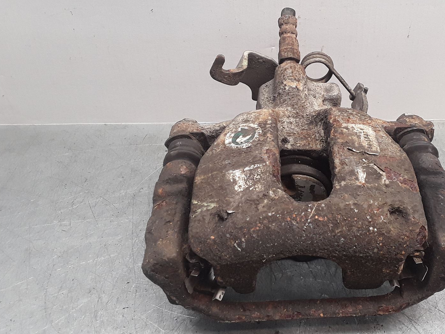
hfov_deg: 44.9
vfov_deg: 35.1
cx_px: 306
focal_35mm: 41
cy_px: 171
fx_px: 527
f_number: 1.9
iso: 50
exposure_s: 1/50
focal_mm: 2.91
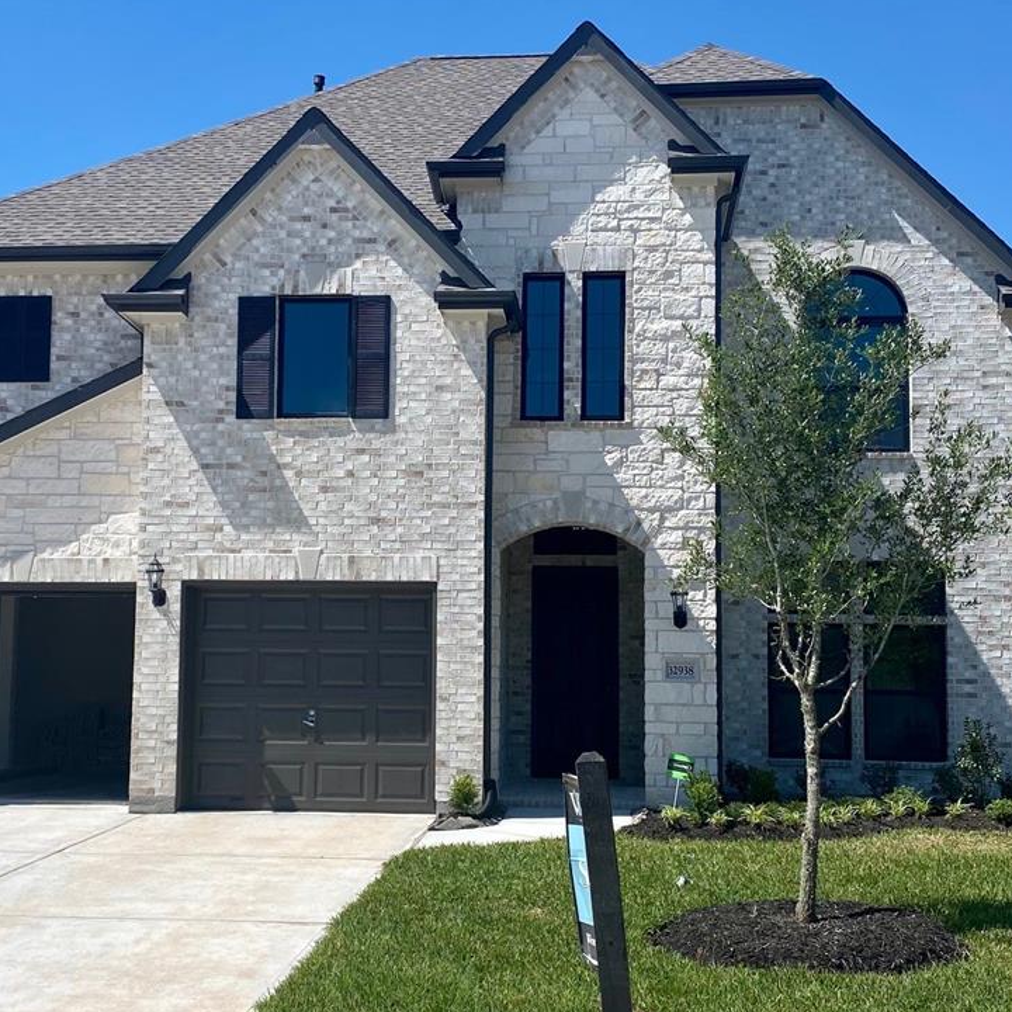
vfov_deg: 34.7
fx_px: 1621
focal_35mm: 49
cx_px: 447
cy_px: 545
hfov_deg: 34.6
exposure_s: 1/3846
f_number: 1.8
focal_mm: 4.25
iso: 32
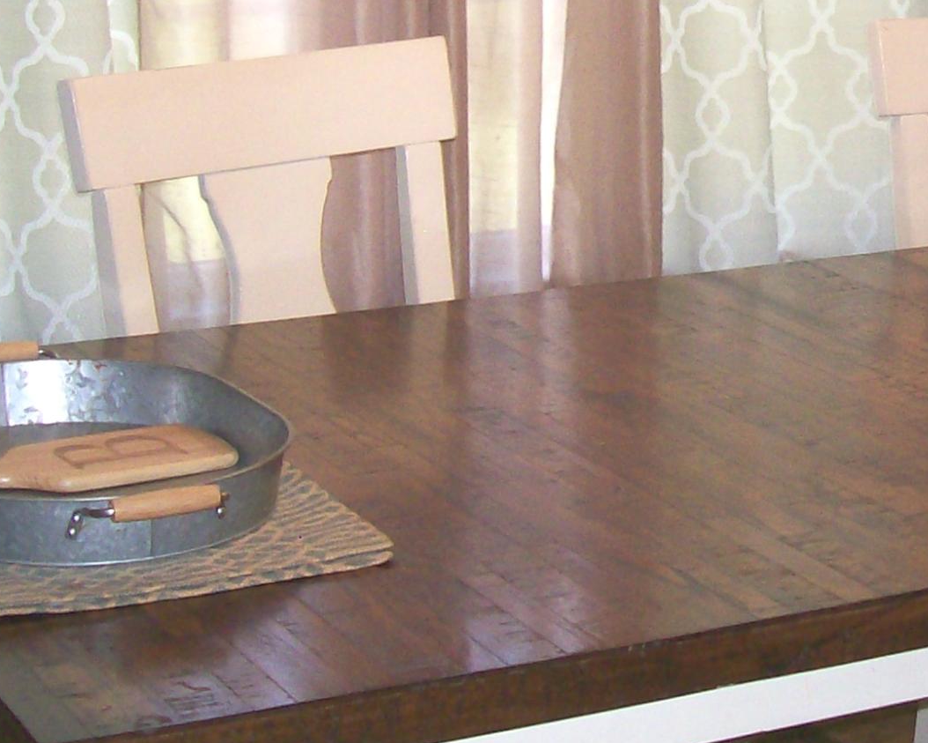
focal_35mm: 100
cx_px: 913
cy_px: 145
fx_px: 2746
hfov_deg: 18.7
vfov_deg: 15.3
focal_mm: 6
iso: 140
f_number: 2.7
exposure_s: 1/64
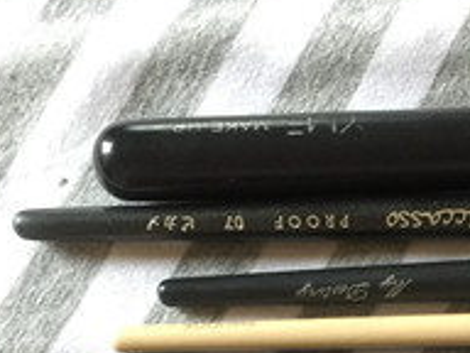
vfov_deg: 14.2
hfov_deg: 18.6
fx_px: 1331
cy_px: 521
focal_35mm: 98
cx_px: 607
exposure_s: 1/33
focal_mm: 4.15
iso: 32
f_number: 2.2
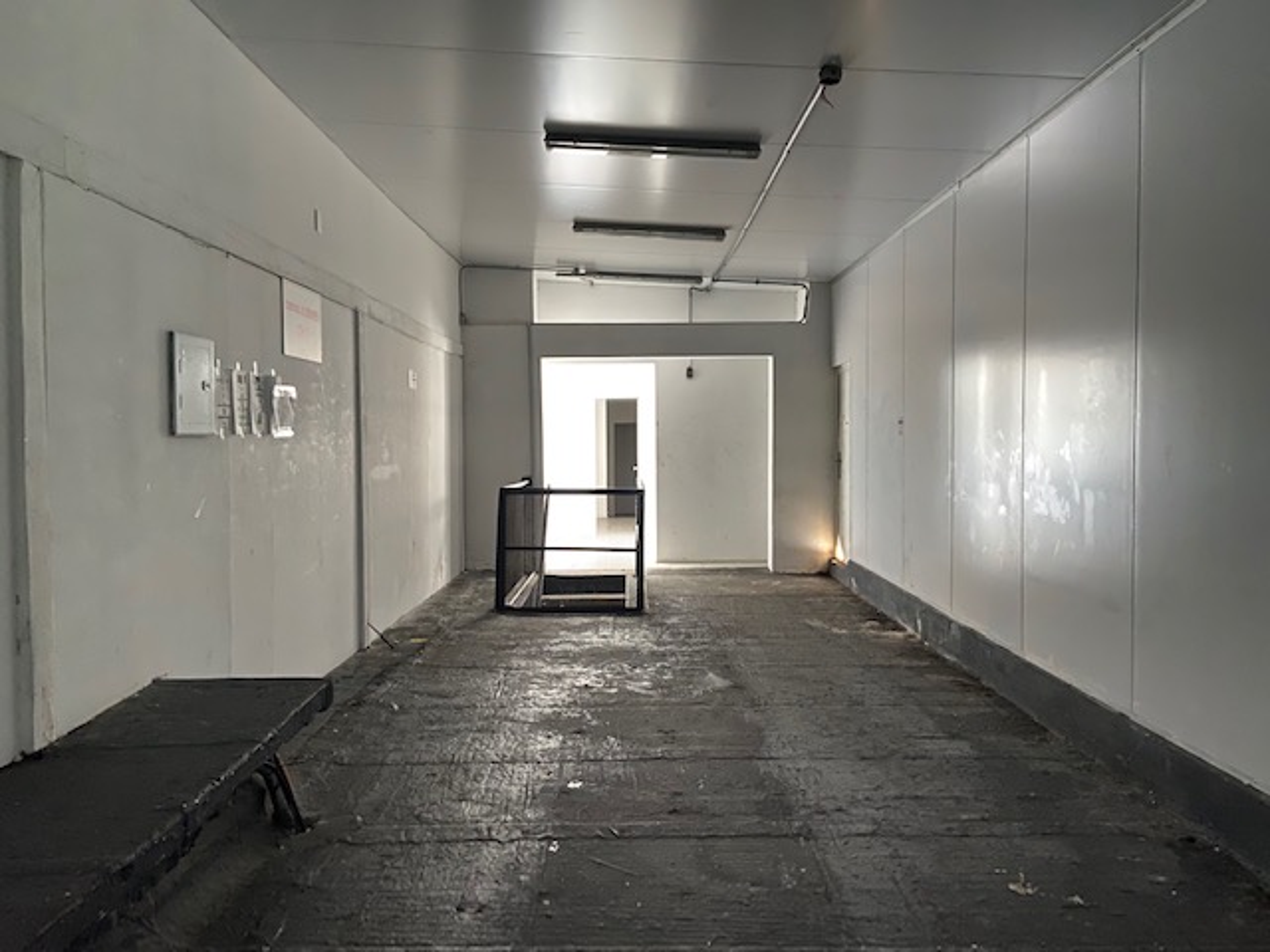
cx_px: 635
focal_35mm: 26
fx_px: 954
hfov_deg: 67.3
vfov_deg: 53.1
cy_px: 476
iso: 1000
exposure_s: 1/24
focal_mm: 4.25
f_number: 1.8
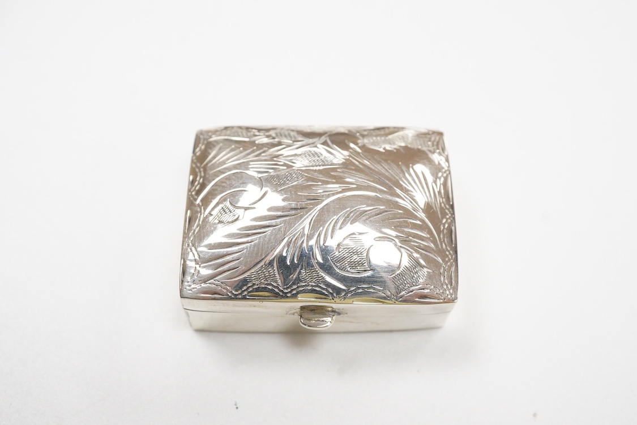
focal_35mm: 45
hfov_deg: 43.6
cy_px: 212
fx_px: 796
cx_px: 318
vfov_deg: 29.9
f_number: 14
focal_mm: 30
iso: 2500
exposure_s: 1/100
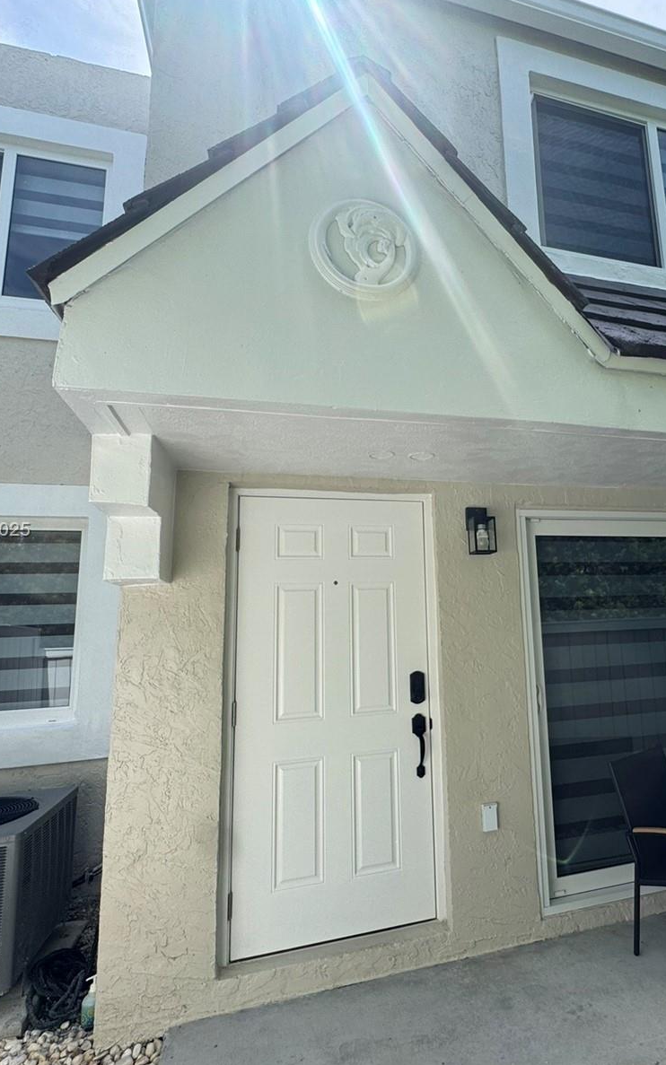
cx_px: 461
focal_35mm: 20
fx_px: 581
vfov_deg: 85.1
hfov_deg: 57.9
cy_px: 531
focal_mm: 2.22
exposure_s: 1/664
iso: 40
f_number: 2.2
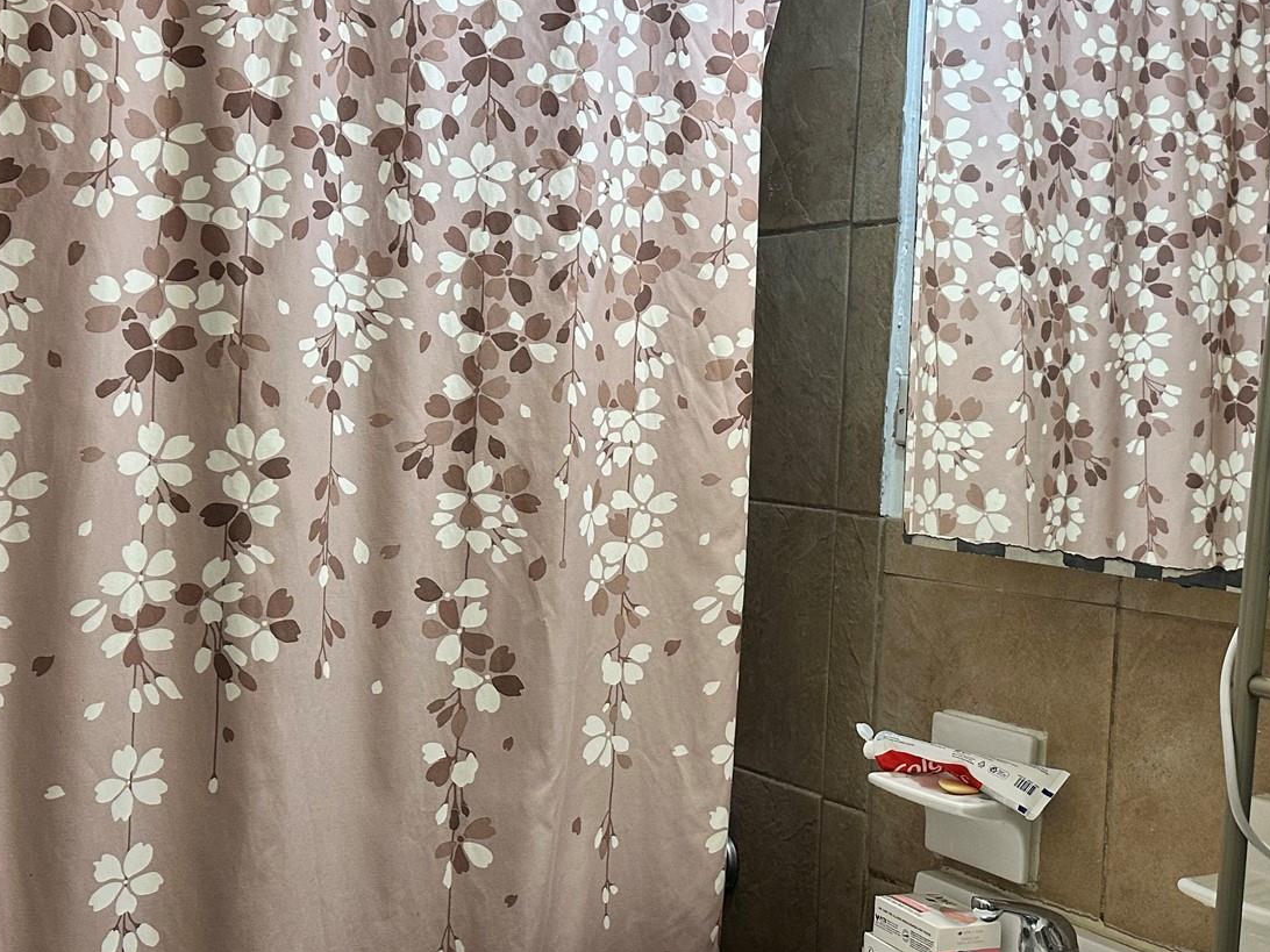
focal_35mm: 45
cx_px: 698
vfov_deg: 32.2
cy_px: 461
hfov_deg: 42.0
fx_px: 1651
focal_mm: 6.86
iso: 200
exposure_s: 1/60
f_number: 1.78
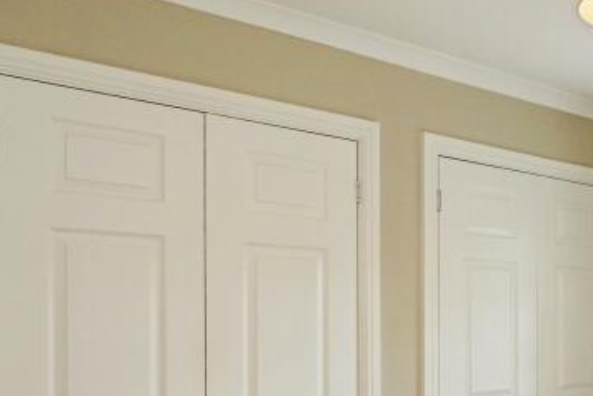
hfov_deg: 36.7
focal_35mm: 46
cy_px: 364
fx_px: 758
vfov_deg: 28.1
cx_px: 636
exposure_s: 1/125
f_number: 9
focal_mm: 16
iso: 2000
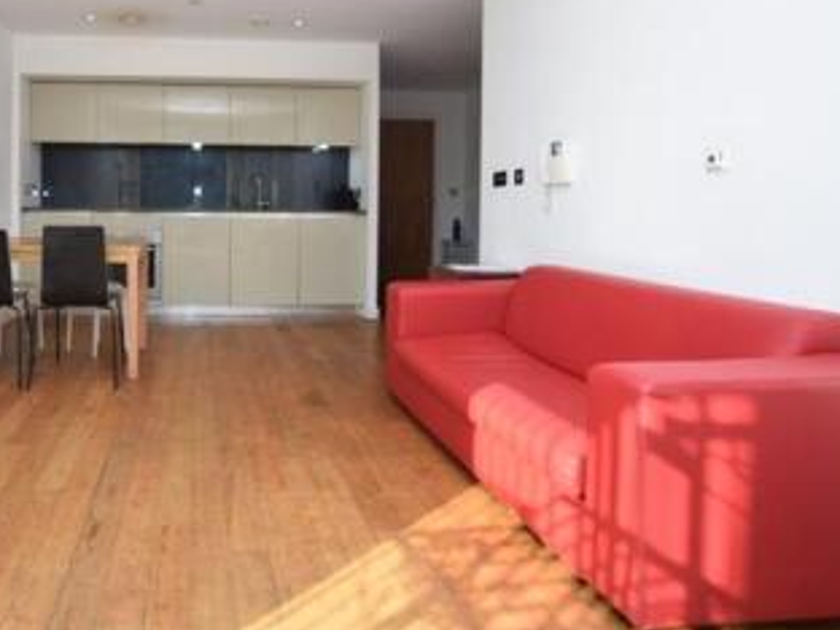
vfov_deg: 59.9
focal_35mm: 22
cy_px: 219
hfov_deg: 71.7
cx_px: 221
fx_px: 534
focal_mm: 10
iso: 400
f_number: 7.1
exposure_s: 1/200
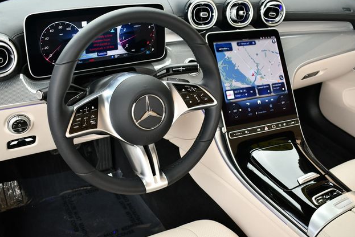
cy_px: 116
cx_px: 177
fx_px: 365
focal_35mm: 37
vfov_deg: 36.0
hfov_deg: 51.9
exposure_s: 1/250
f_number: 4.5
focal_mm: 18
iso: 400
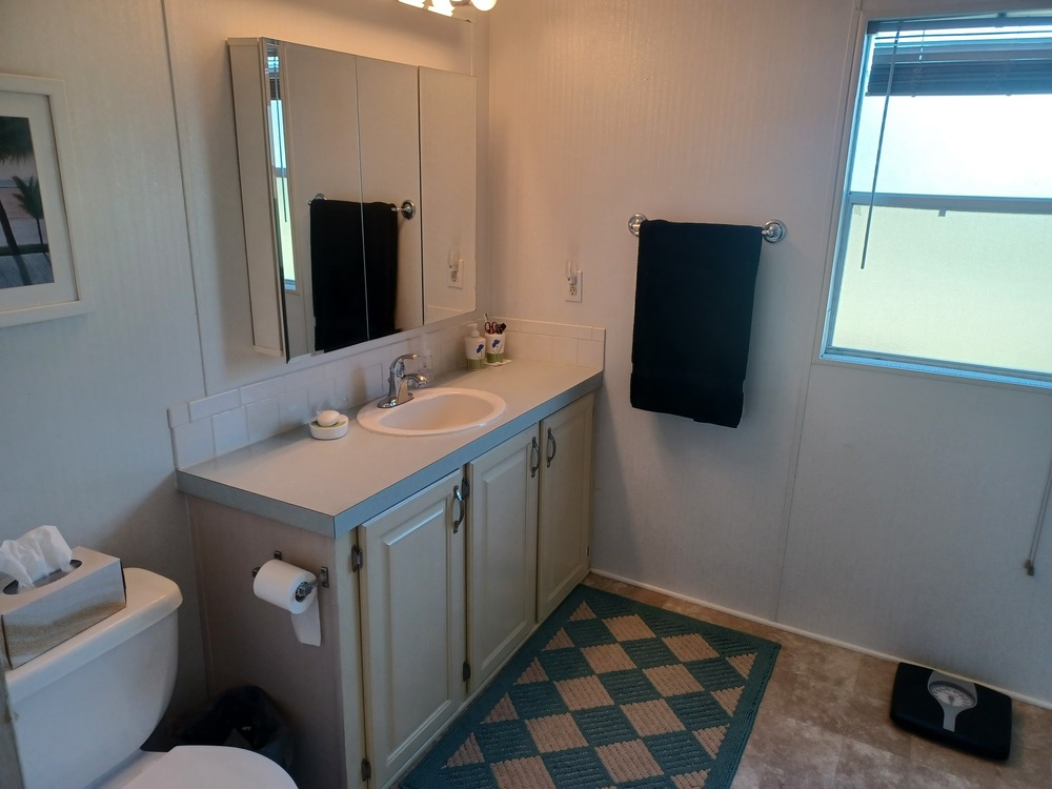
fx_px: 760
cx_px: 526
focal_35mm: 25
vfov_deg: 54.9
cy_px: 394
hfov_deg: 69.4
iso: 100
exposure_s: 1/50
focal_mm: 4.6
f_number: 1.8
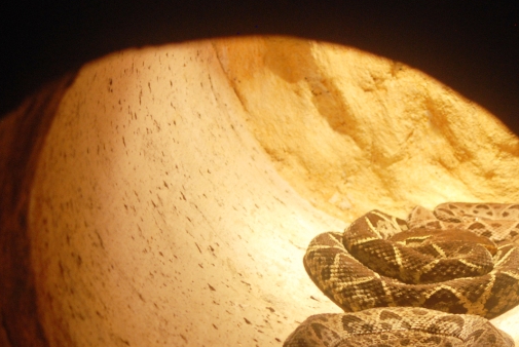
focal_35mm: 213
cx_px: 285
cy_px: 277
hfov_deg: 9.6
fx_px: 3074
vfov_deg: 6.5
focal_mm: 70
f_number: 4
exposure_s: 1/25
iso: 400
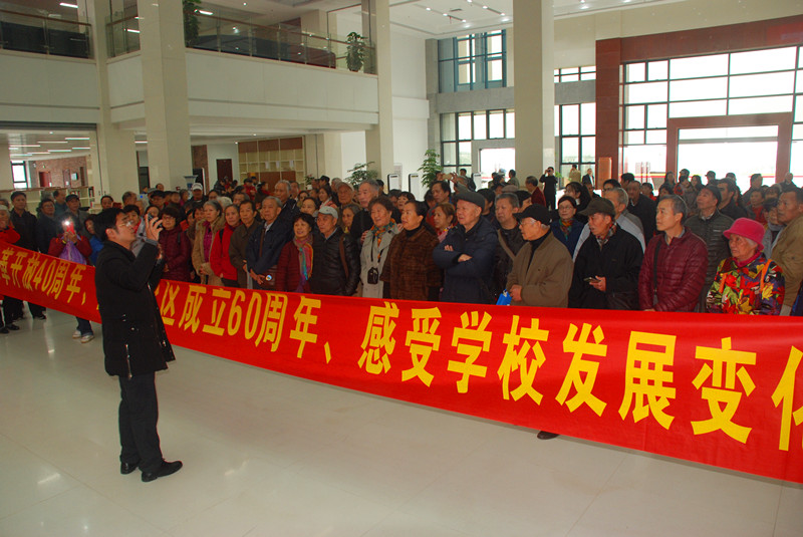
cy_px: 268
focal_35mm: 27
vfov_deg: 48.0
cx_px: 402
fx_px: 603
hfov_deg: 67.3
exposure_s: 1/15
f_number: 5.6
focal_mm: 18
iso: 400
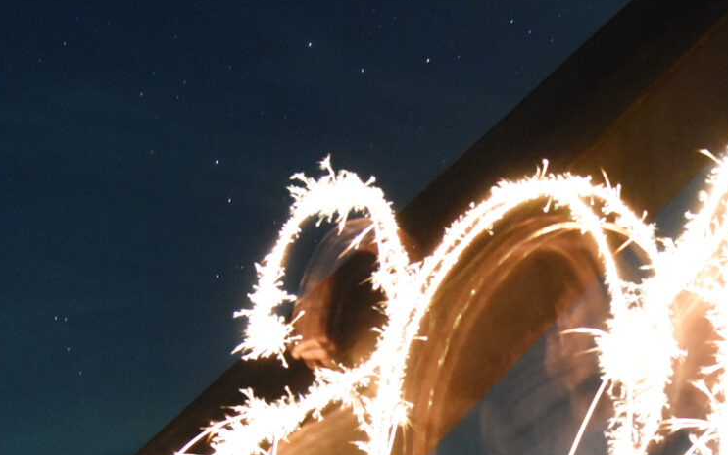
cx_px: 570
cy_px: 470
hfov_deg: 16.9
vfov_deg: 10.5
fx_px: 2440
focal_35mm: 123
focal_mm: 35
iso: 4000
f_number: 4
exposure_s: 13
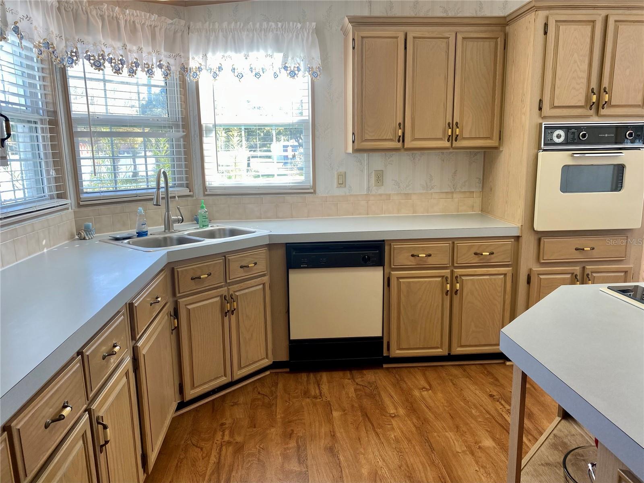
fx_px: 484
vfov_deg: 53.1
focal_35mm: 26
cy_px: 242
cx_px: 322
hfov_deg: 67.3
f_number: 1.8
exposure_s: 1/120
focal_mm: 4.25
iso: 50
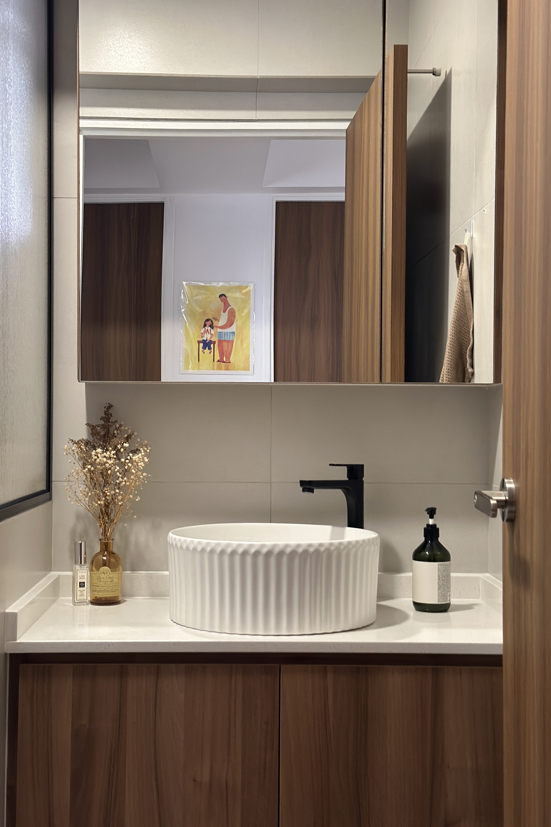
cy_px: 414
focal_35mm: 50
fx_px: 1148
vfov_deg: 39.6
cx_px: 267
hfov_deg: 27.0
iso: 250
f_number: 1.78
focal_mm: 6.86
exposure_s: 1/33
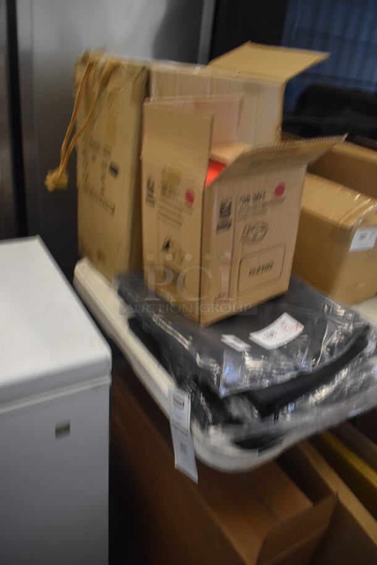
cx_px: 188
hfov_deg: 48.0
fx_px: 423
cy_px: 282
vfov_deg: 67.3
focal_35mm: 27
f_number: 3.5
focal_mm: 18
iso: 800
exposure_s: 1/125
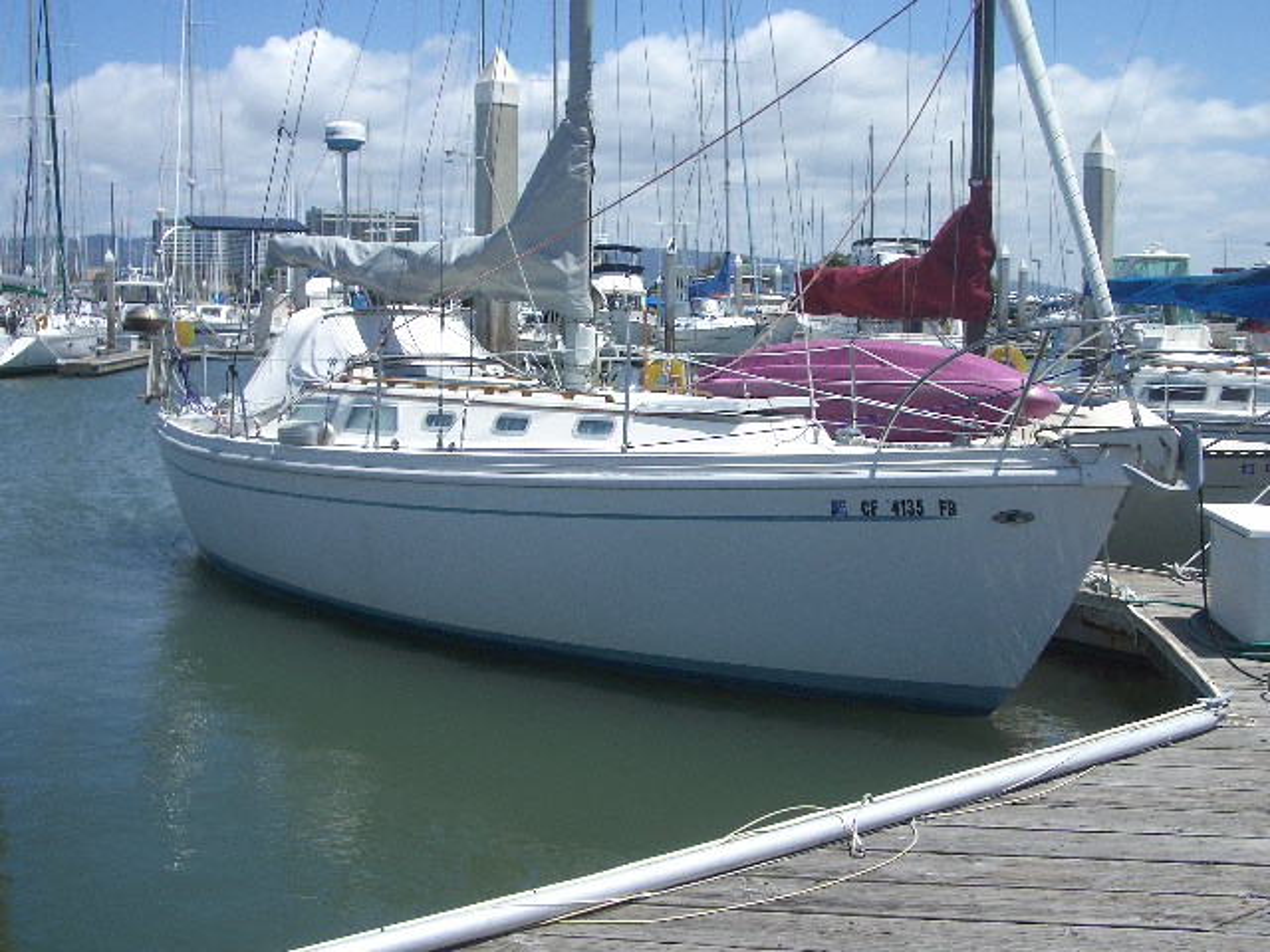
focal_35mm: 41
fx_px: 1504
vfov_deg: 35.1
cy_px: 476
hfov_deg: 45.8
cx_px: 635
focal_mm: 6.8
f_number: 4.6
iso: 50
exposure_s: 1/500
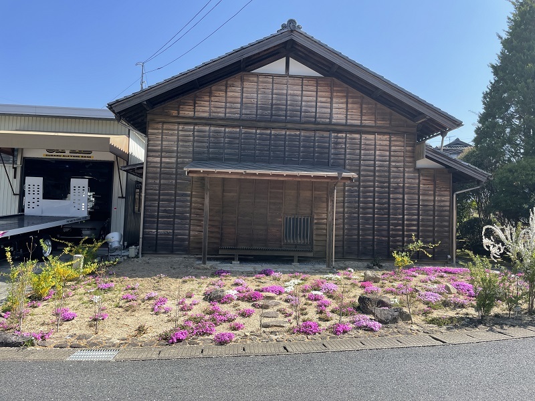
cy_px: 200
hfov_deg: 67.3
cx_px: 268
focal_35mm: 26
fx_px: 402
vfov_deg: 53.1
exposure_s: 1/1742
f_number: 1.6
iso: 32
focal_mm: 4.2
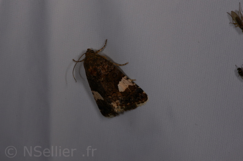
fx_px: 859
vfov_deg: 10.7
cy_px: 80
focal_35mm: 128
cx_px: 122
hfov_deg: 16.1
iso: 100
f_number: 22
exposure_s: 1/60
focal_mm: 85
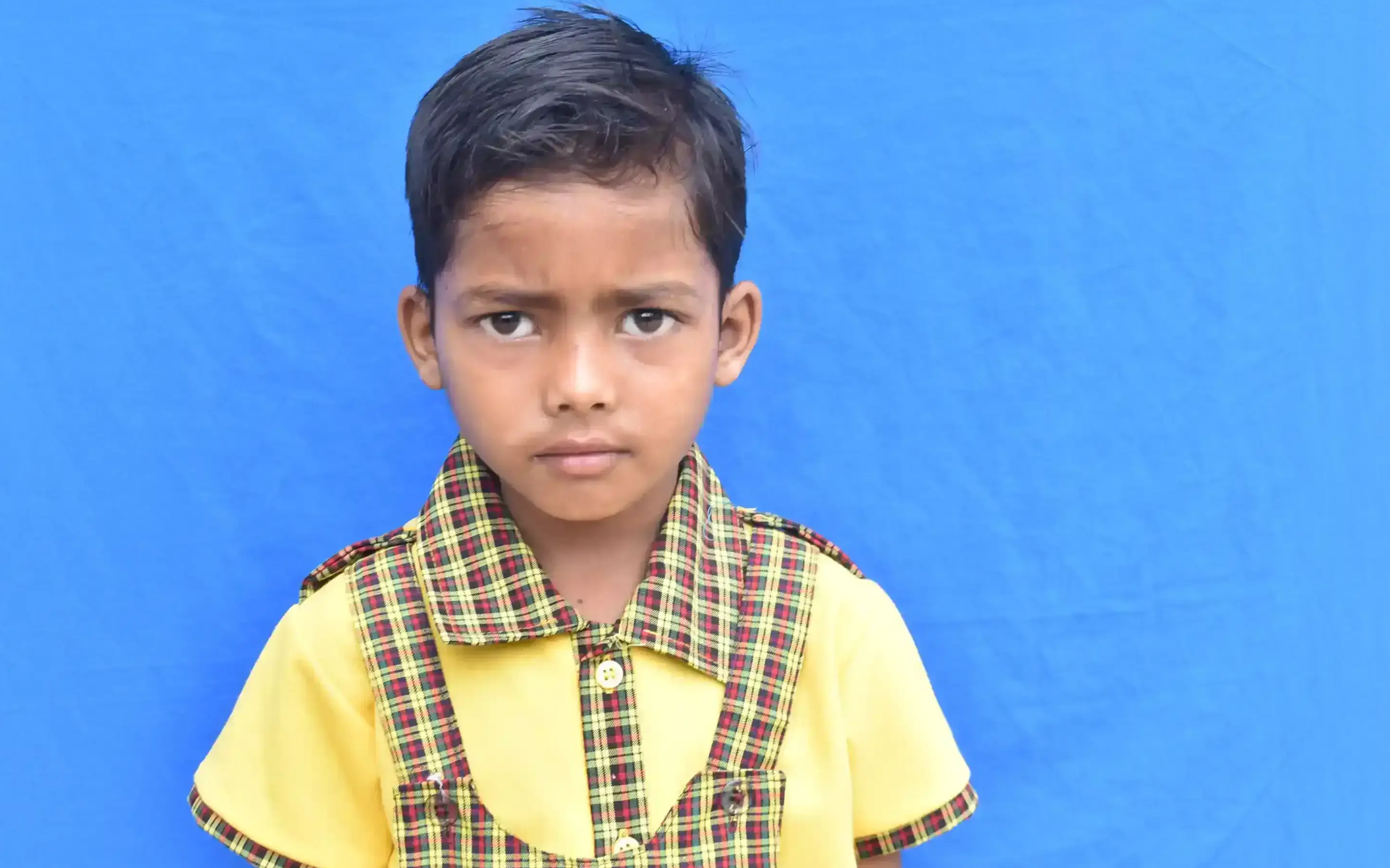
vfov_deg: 23.3
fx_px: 2104
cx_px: 678
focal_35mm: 56
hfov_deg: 36.6
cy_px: 460
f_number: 7.1
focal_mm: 35
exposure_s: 1/60
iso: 500
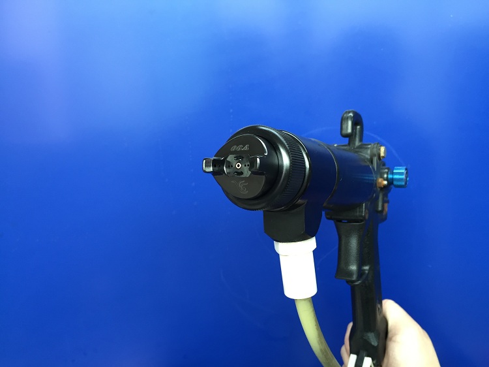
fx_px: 410
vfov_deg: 48.2
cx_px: 244
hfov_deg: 61.7
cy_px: 184
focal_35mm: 29
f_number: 2.2
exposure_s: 1/33
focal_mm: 4.15
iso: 50
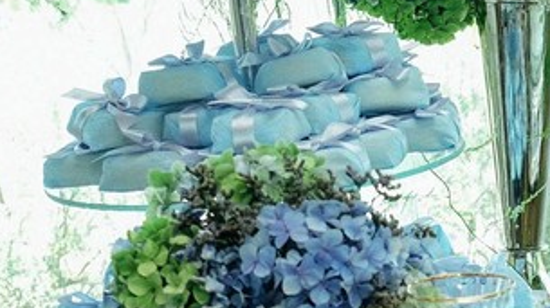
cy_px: 231
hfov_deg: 14.8
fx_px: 1924
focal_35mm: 132
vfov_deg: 9.2
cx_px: 894
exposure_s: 1/160
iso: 1000
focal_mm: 21.4
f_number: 4
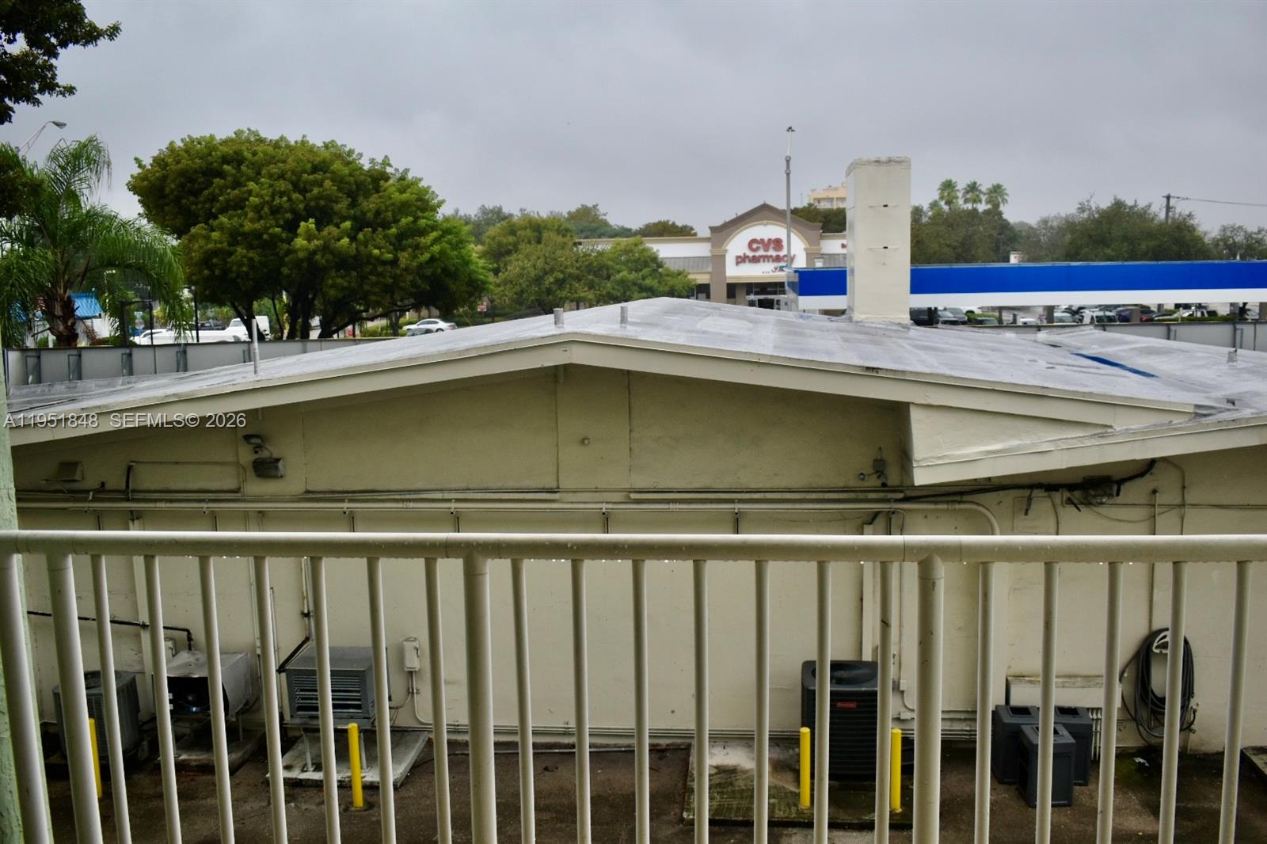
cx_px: 634
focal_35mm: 33
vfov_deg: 40.0
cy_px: 422
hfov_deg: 57.2
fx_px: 1161
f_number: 5
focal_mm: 22
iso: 400
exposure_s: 1/1250
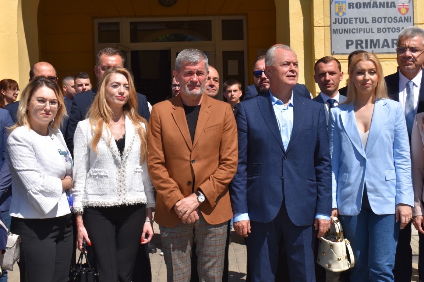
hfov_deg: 35.1
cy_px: 141
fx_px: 671
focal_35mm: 57
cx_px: 212
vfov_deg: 23.8
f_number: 14
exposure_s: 1/200
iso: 100
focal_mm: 38
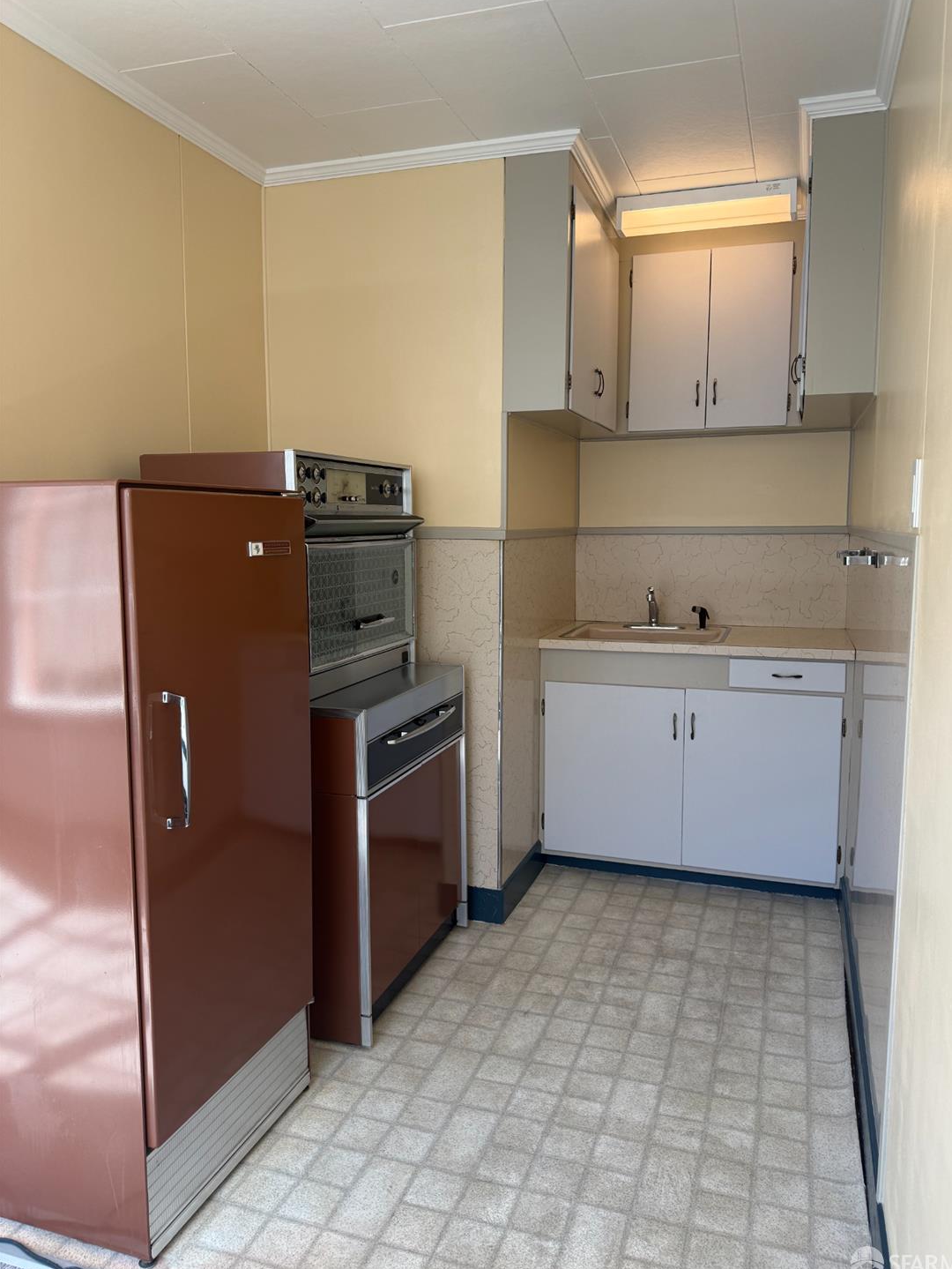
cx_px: 494
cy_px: 622
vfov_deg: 69.4
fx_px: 916
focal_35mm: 25
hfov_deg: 54.9
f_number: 1.78
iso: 100
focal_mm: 6.76
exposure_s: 1/368
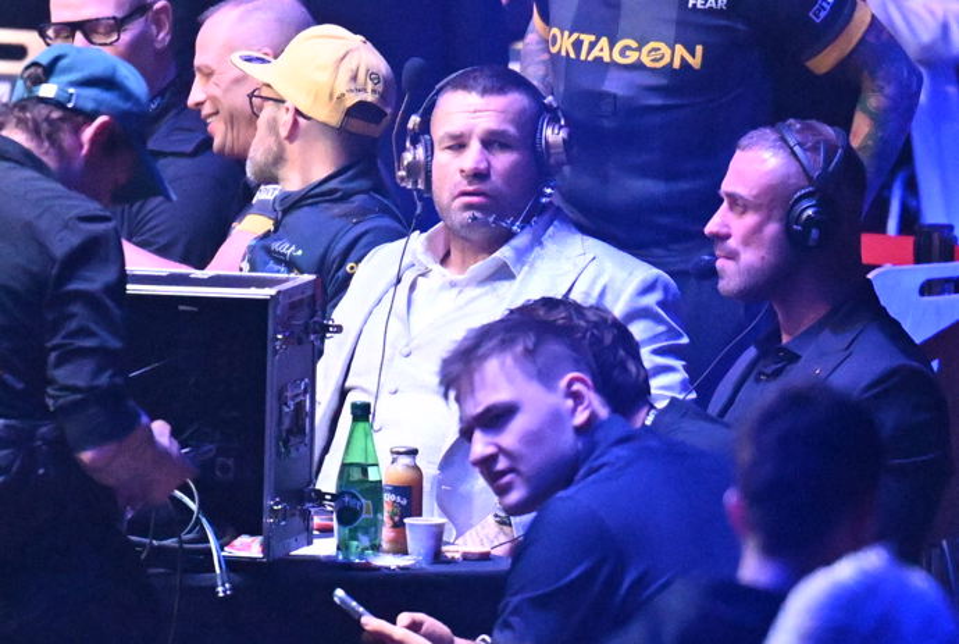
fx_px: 8007
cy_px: 322
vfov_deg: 4.6
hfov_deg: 6.9
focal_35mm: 300
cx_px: 480
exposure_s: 1/1250
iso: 10000
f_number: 2.8
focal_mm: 200
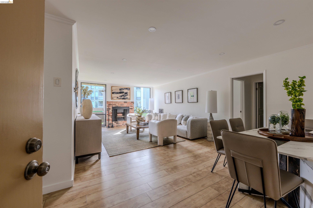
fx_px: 122
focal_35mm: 14
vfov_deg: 81.2
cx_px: 156
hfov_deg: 104.3
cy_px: 104
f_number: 8
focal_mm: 14
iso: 64
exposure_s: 1/15
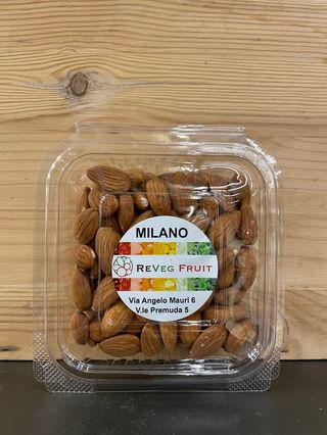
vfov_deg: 67.3
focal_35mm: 26
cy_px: 218
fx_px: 327
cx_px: 164
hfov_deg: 53.1
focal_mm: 4.2
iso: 100
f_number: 1.6
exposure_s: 1/50
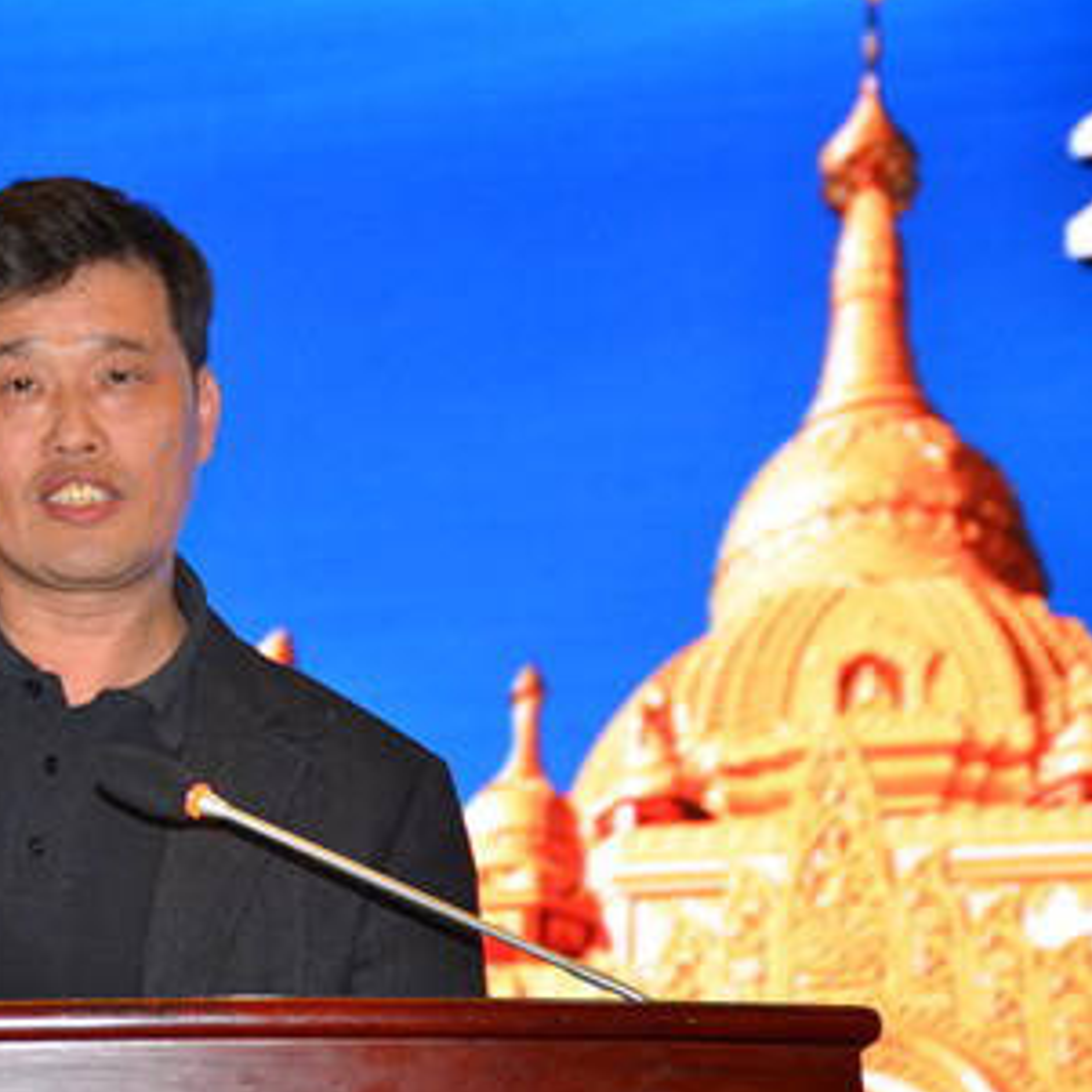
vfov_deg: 10.7
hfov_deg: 10.7
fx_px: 5818
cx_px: 102
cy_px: 640
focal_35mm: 163
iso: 800
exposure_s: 1/60
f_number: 5
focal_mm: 70
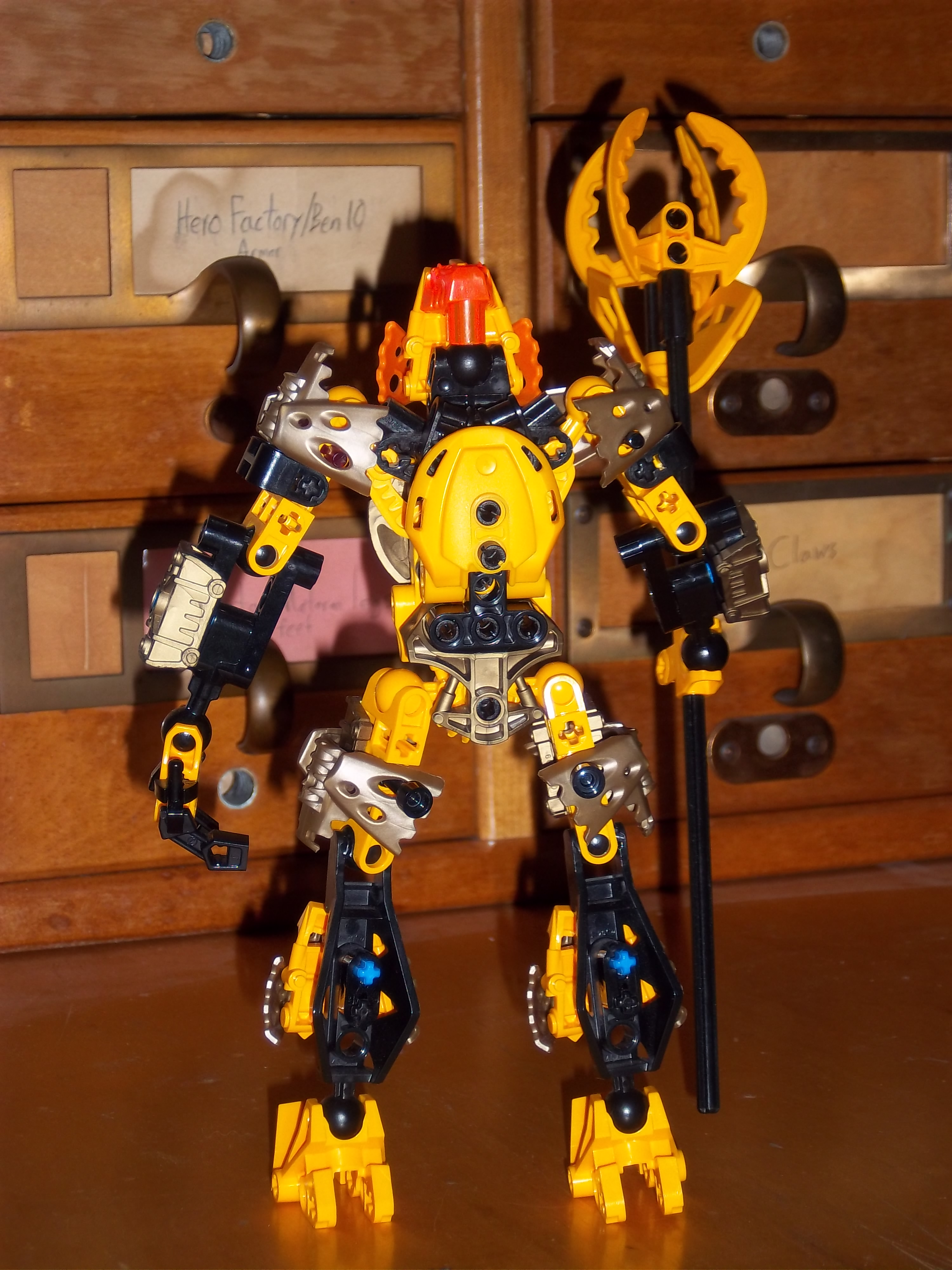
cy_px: 635
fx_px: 3264
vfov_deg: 22.0
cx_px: 476
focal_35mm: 89
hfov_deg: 16.6
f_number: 4.18
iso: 64
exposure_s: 1/50
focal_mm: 15.99
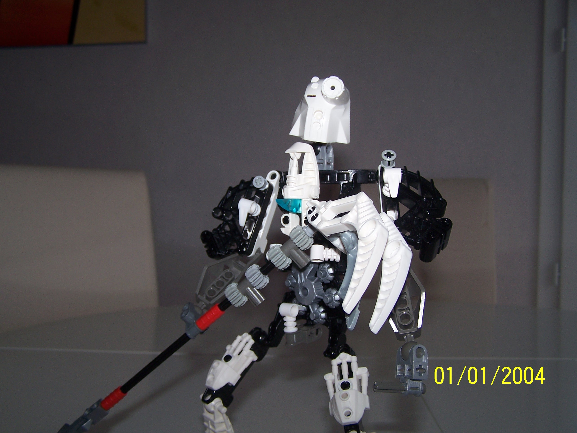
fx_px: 633
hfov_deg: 49.0
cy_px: 216
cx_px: 288
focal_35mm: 38
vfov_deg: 37.7
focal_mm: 6.3
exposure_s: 1/60
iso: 80
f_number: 2.8
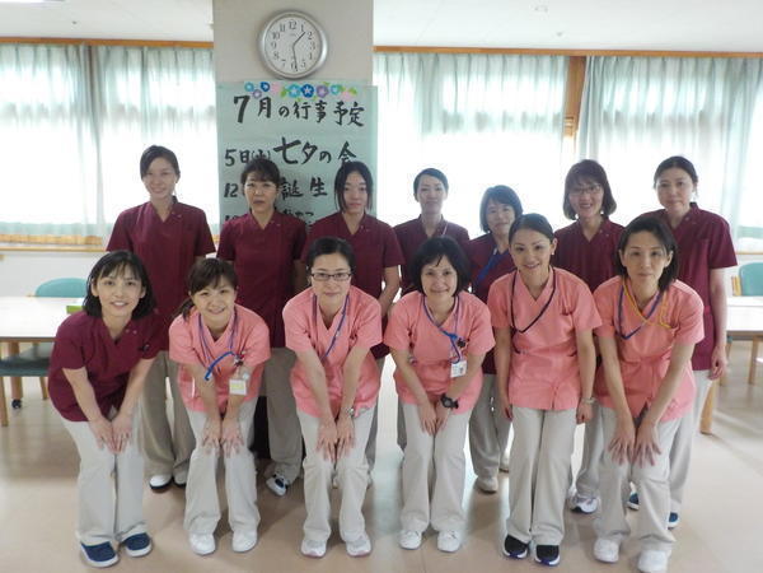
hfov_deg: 60.0
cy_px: 286
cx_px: 382
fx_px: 661
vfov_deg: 46.8
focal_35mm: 30
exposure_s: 1/30
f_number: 3.3
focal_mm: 4.1
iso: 360
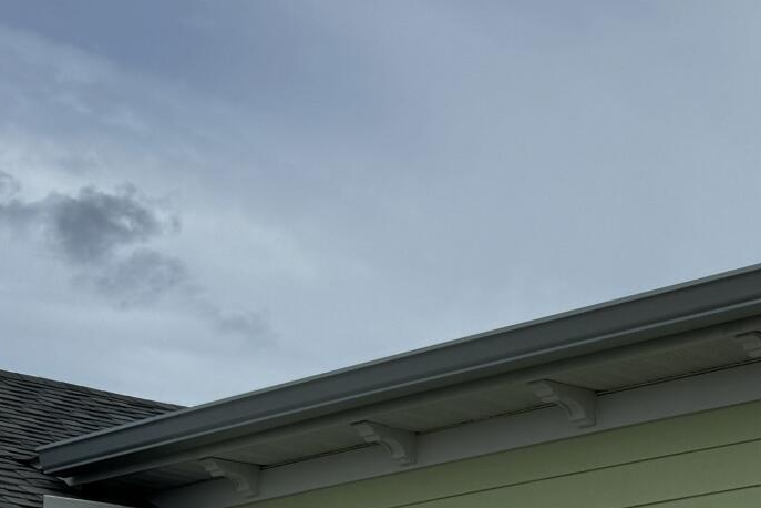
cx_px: 1255
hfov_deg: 16.5
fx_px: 2304
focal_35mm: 109
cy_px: 823
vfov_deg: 11.9
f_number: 1.78
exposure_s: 1/7937
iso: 80
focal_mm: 6.76
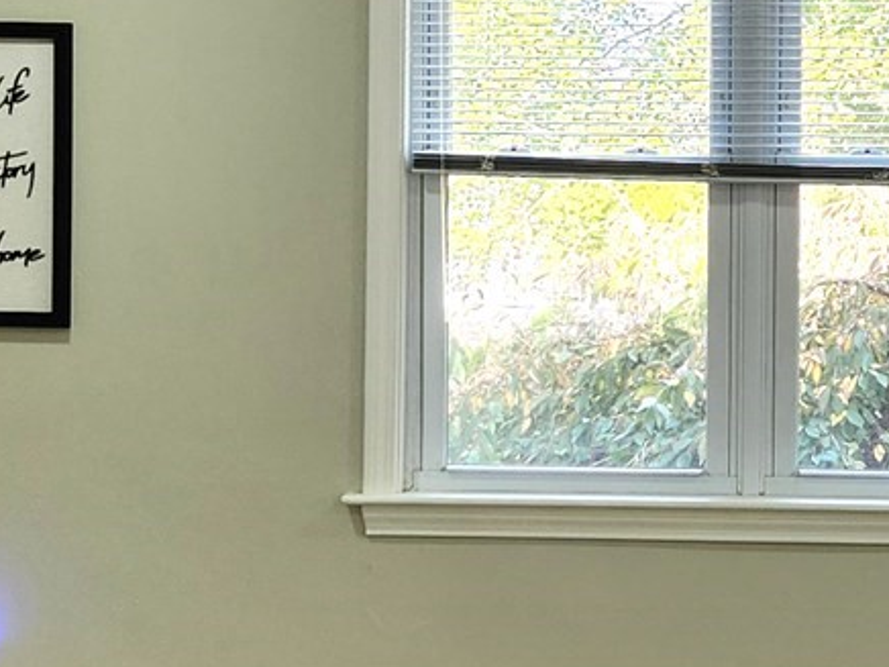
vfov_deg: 13.7
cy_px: 233
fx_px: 2774
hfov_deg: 18.1
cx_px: 693
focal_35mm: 108
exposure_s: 1/120
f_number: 1.8
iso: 80
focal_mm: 5.4
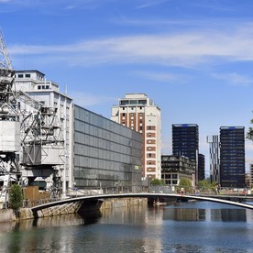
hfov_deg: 20.6
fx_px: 695
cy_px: 126
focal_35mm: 84
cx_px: 108
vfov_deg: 20.6
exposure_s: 1/250
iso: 200
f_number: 16
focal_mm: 65
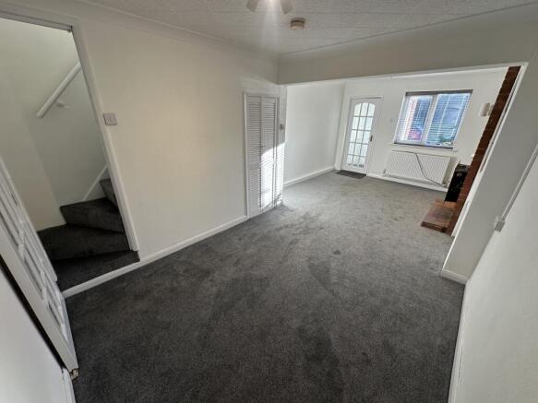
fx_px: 218
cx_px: 269
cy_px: 202
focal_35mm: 14
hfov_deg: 102.1
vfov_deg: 85.7
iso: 40
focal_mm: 2.22
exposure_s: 1/100
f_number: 2.2
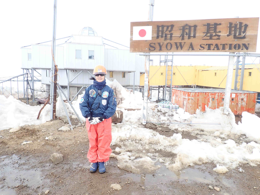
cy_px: 98
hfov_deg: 69.4
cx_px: 130
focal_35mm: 25
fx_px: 188
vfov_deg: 54.9
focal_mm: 4.5
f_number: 2.8
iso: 100
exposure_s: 1/800
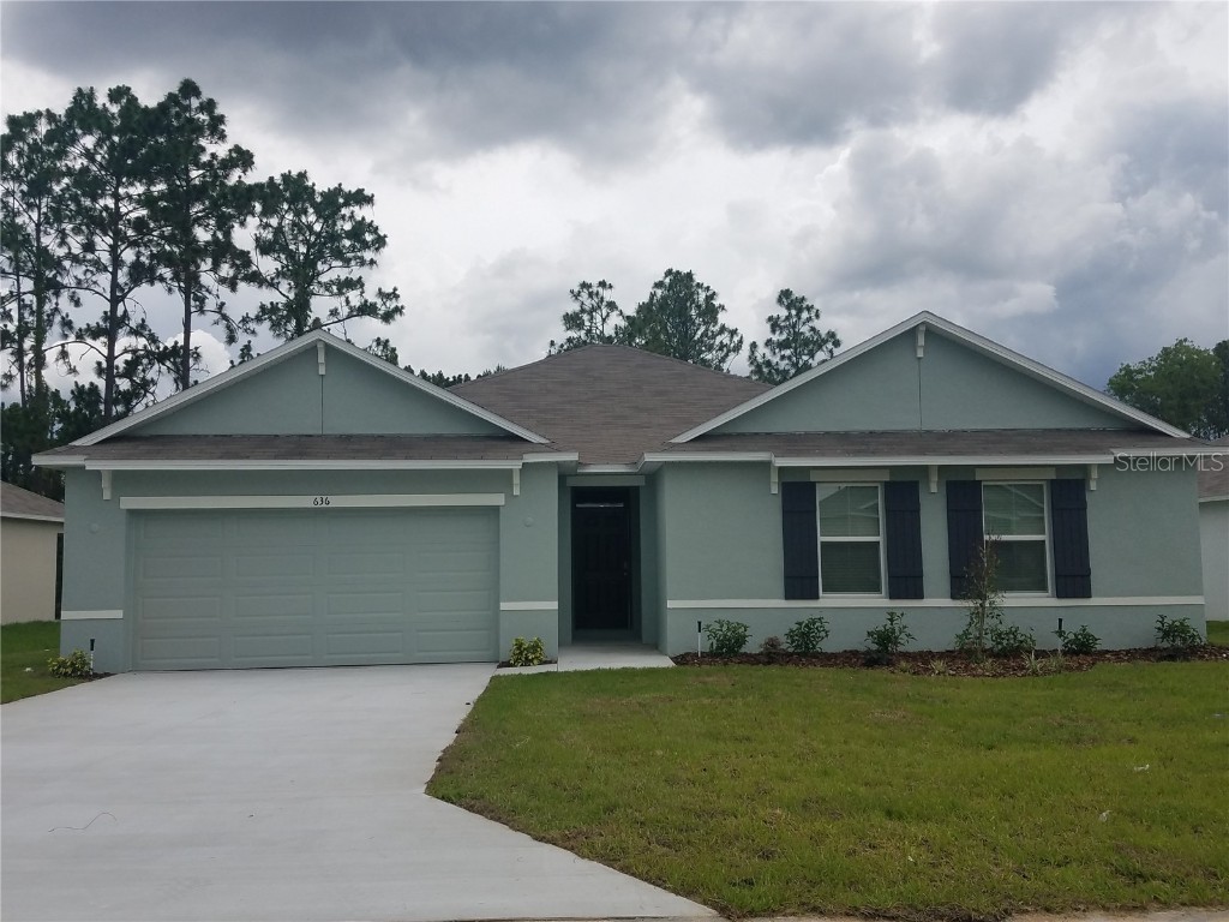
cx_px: 614
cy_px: 461
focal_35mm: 26
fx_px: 923
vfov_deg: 53.1
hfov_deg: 67.3
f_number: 1.7
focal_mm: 4.2
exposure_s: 1/3496
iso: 50
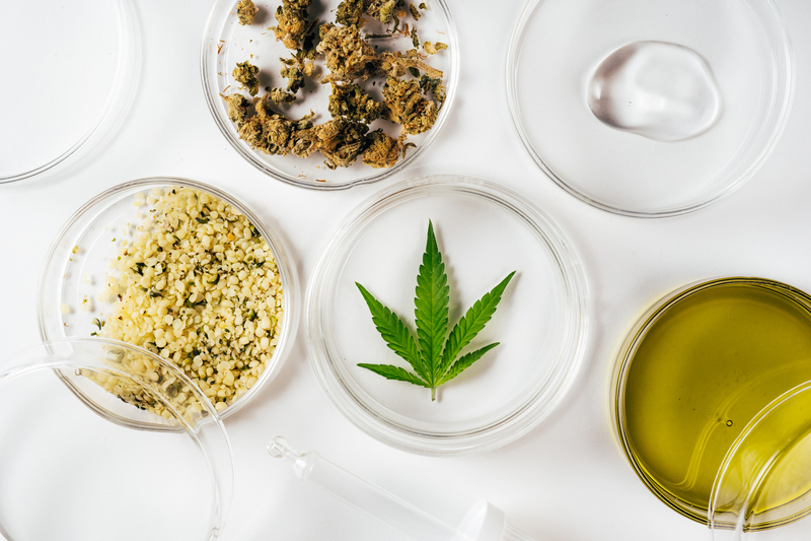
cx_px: 406
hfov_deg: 28.8
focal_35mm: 70
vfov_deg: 19.4
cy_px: 270
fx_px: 1577
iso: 125
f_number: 9
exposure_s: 1/40
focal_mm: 70
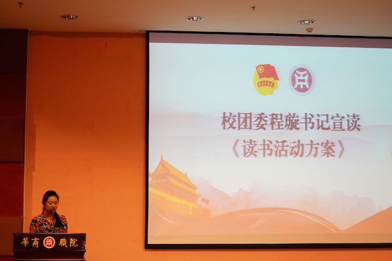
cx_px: 196
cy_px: 130
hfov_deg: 27.0
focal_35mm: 75
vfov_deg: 18.2
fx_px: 817
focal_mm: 75
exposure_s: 1/160
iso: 1600
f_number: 3.2
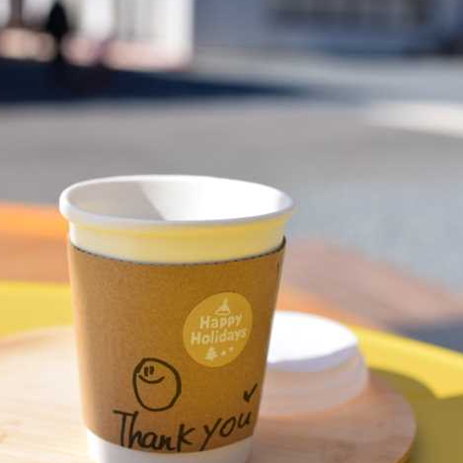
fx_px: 999
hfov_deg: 26.1
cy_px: 260
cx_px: 202
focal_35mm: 66
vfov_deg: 26.1
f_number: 4
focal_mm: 30
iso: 320
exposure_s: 1/4000
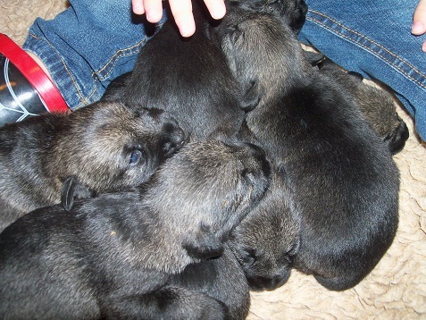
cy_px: 160
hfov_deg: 52.6
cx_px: 213
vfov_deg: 40.7
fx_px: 431
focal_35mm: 35
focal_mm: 6.3
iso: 100
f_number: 3
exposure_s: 1/30
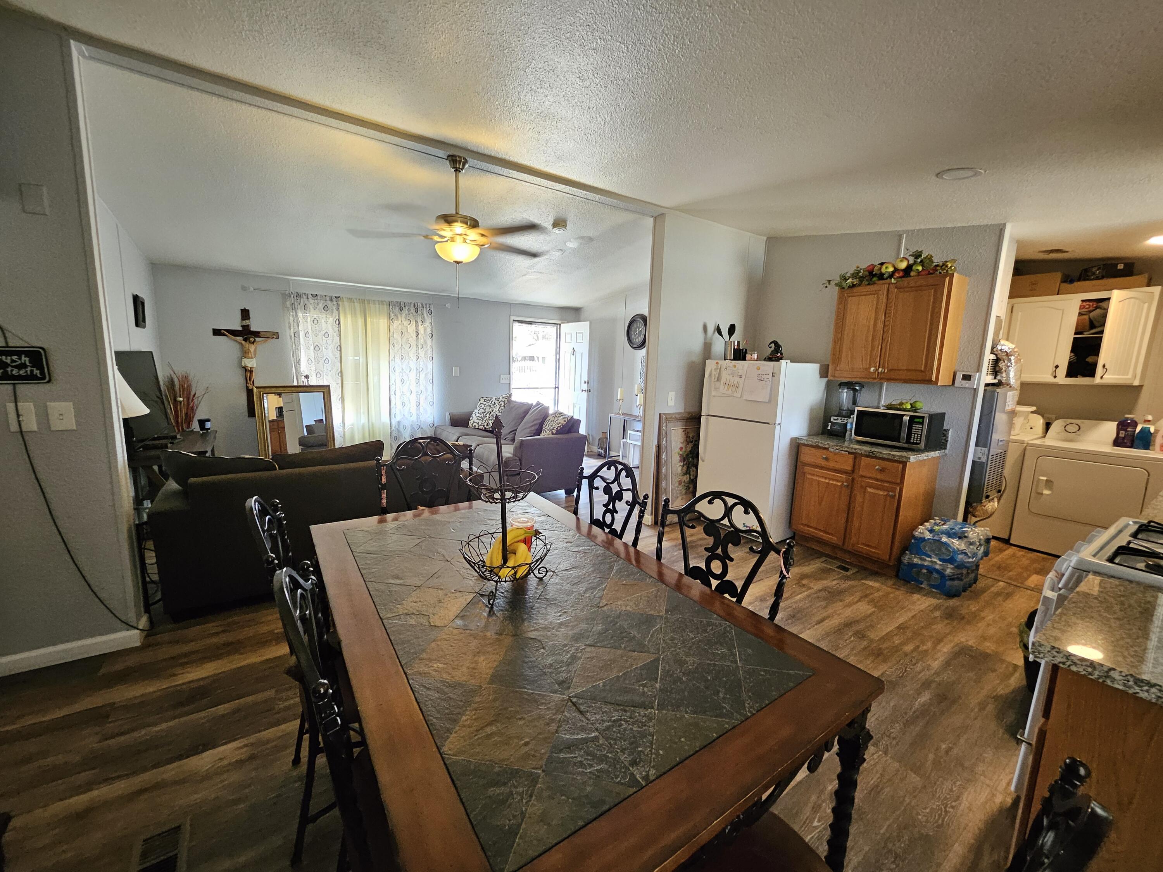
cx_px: 582
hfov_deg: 106.2
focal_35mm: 13
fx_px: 437
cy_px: 436
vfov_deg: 89.9
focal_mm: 1.74
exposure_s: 1/40
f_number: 2.2
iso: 320
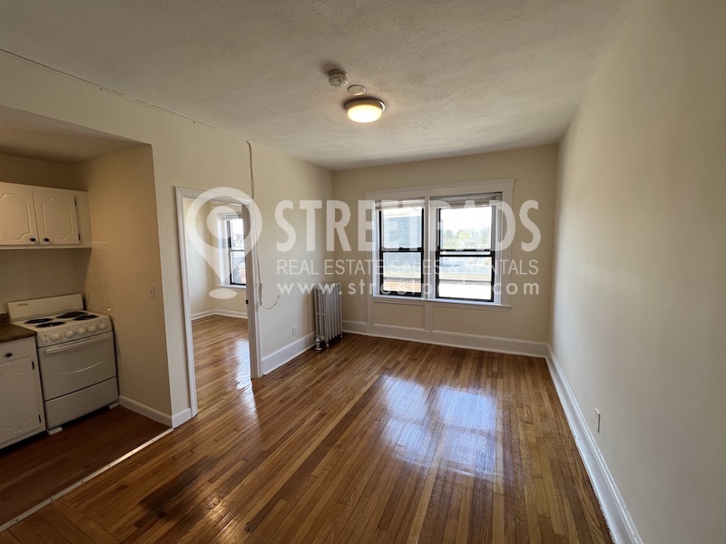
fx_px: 273
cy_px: 272
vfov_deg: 89.9
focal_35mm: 13
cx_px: 363
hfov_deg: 106.2
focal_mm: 1.57
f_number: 1.8
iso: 50
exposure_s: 1/120
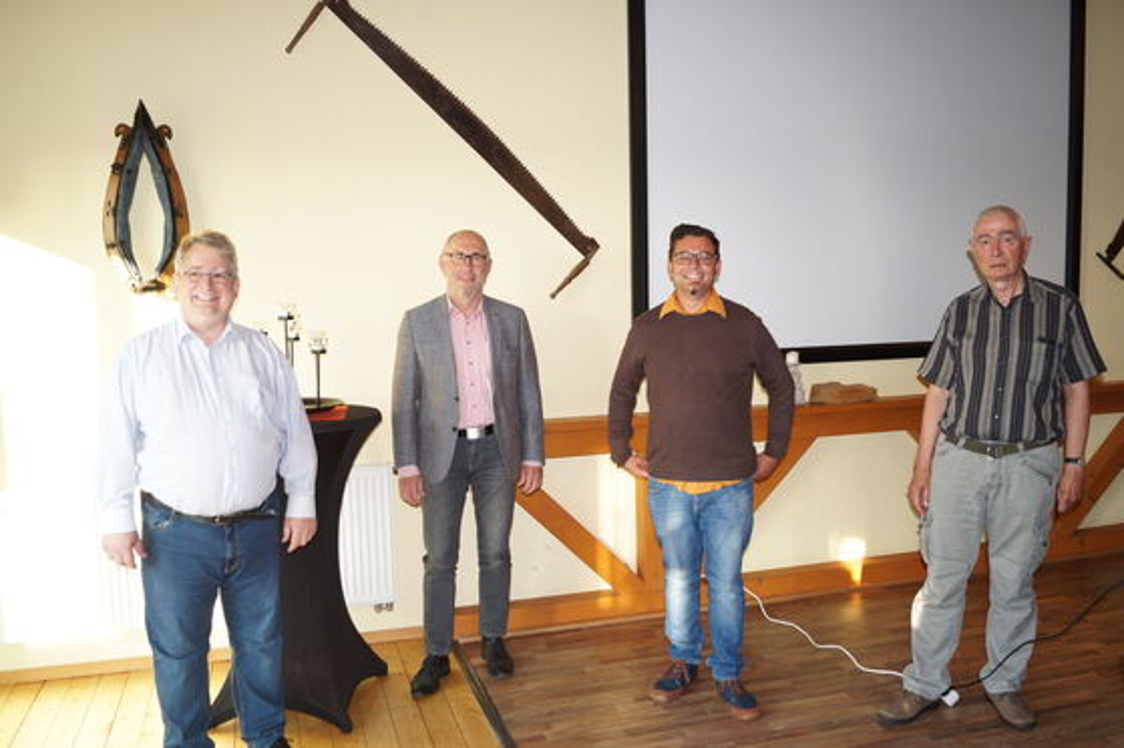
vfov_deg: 43.6
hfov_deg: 62.0
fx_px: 936
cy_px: 374
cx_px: 562
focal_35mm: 30
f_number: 4
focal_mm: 20
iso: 250
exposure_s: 1/60
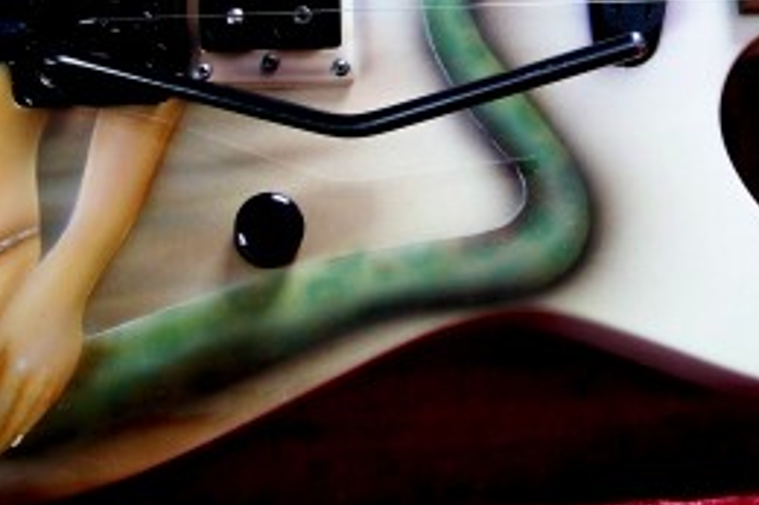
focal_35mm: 82
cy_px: 54
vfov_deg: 16.4
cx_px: 438
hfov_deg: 24.8
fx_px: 1728
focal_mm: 5.85
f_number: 2.8
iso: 200
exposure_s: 1/30
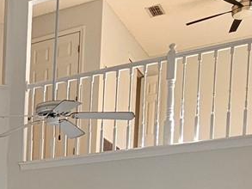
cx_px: -175
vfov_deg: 17.8
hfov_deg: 20.9
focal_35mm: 71
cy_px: 311
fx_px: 517
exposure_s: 1/60
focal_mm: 2.2
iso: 64
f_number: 2.2
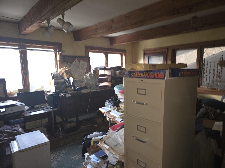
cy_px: 84
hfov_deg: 73.9
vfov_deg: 58.9
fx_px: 149
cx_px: 112
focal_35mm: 23
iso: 320
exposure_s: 1/12
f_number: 1.7
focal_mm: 6.3
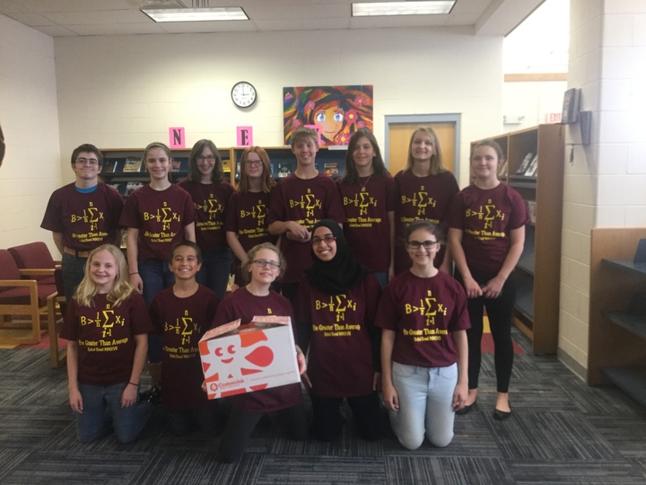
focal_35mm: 31
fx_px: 579
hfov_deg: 58.4
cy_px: 242
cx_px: 323
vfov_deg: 45.4
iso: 125
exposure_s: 1/30
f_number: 2.4
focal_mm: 3.3
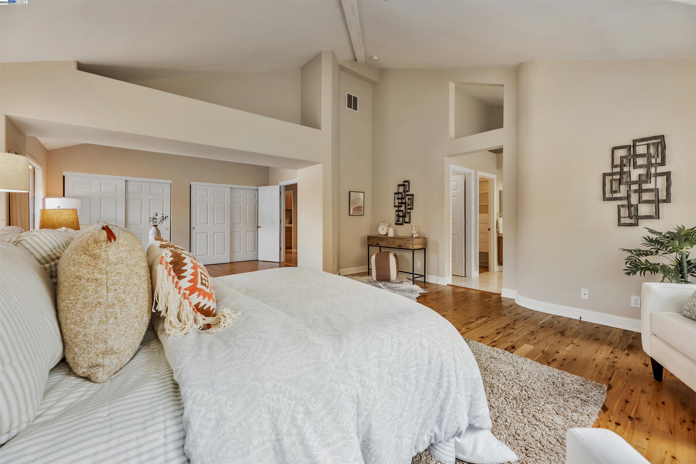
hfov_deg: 104.2
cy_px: 232
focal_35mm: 14
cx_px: 348
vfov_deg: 81.2
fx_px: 271
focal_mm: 14
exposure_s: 1/13
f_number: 8
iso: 250
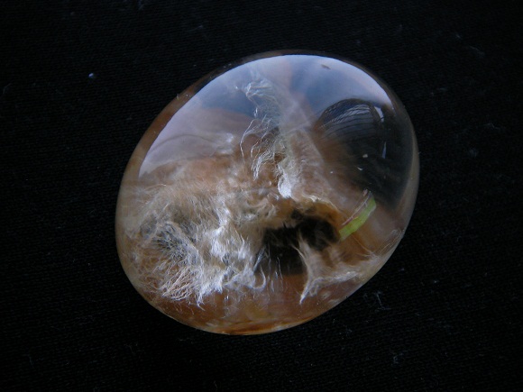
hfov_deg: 23.6
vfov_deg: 17.8
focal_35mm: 83
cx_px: 262
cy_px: 196
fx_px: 1254
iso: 100
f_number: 3.9
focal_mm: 13.8
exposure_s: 1/4.6
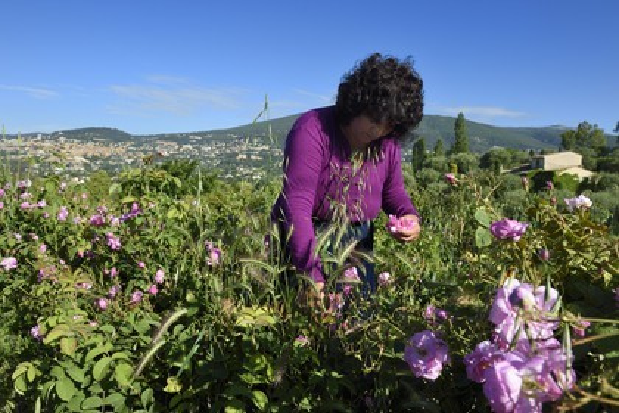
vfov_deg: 53.1
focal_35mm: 24
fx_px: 413
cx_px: 310
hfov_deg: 73.7
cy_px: 206
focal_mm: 24
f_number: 10
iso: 200
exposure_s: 1/320
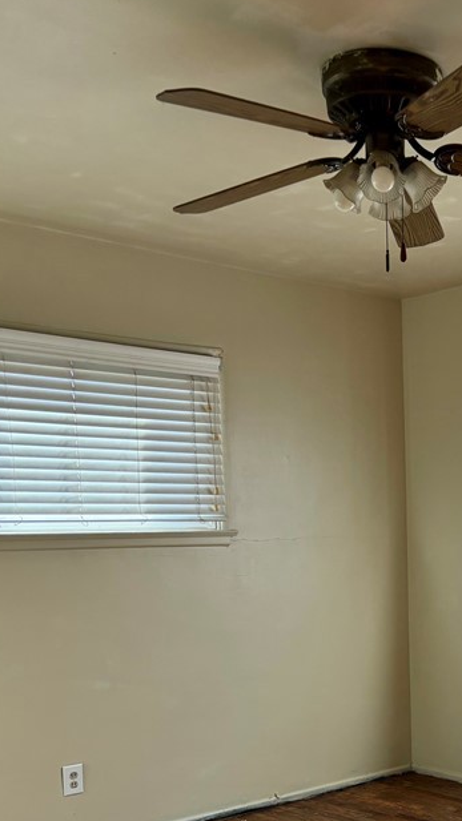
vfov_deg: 41.9
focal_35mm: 47
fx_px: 1024
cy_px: 653
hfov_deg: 24.2
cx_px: 471
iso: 50
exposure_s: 1/168
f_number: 1.6
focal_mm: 5.96
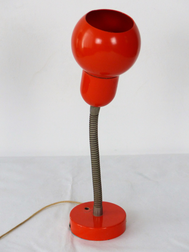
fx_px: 844
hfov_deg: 12.8
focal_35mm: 116
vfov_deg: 17.0
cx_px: 94
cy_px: 126
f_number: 2.8
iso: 200
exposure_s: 1/160
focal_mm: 19.2
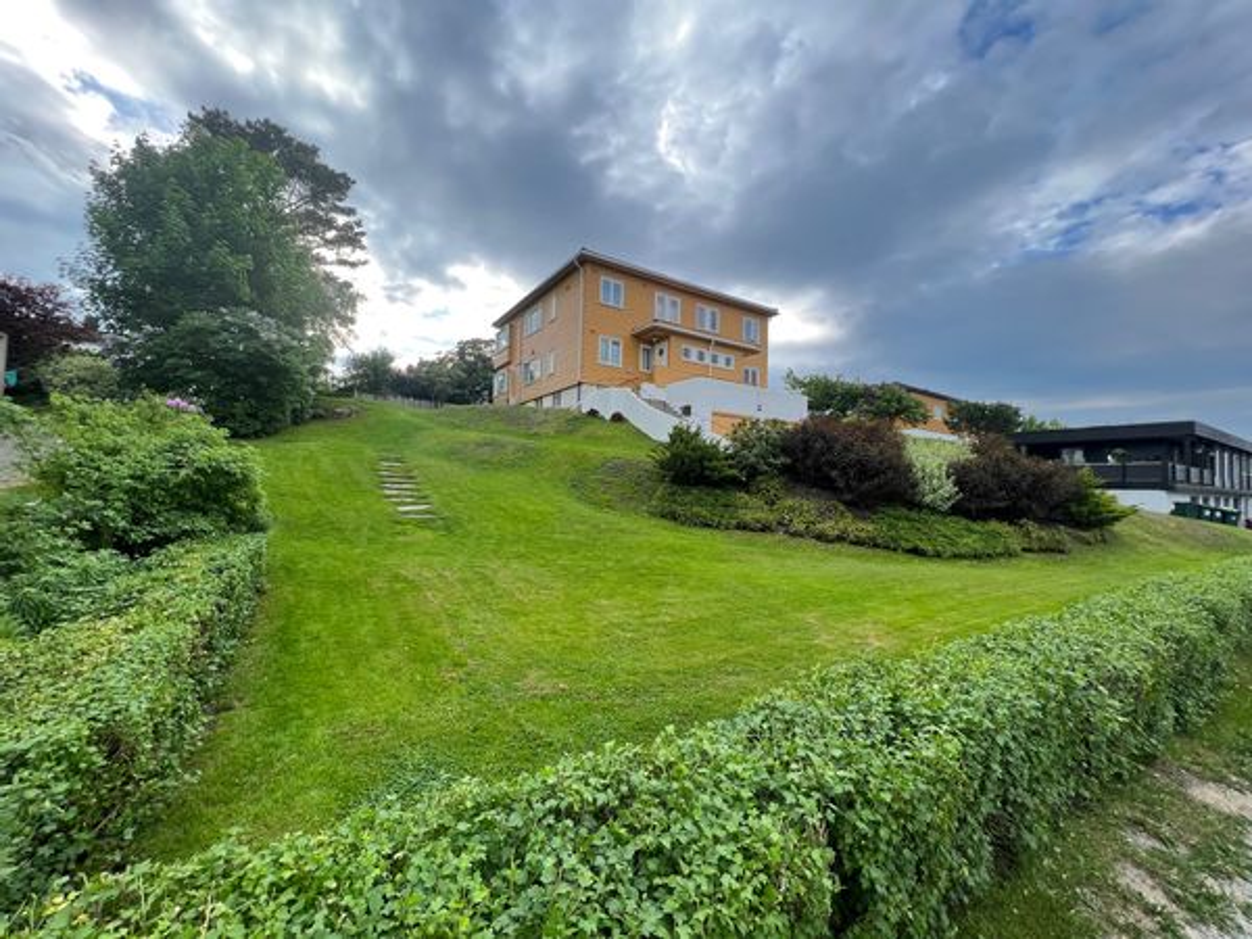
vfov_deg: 89.9
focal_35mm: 13
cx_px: 626
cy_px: 470
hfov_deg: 106.2
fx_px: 470
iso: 32
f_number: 1.8
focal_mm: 1.57
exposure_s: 1/492
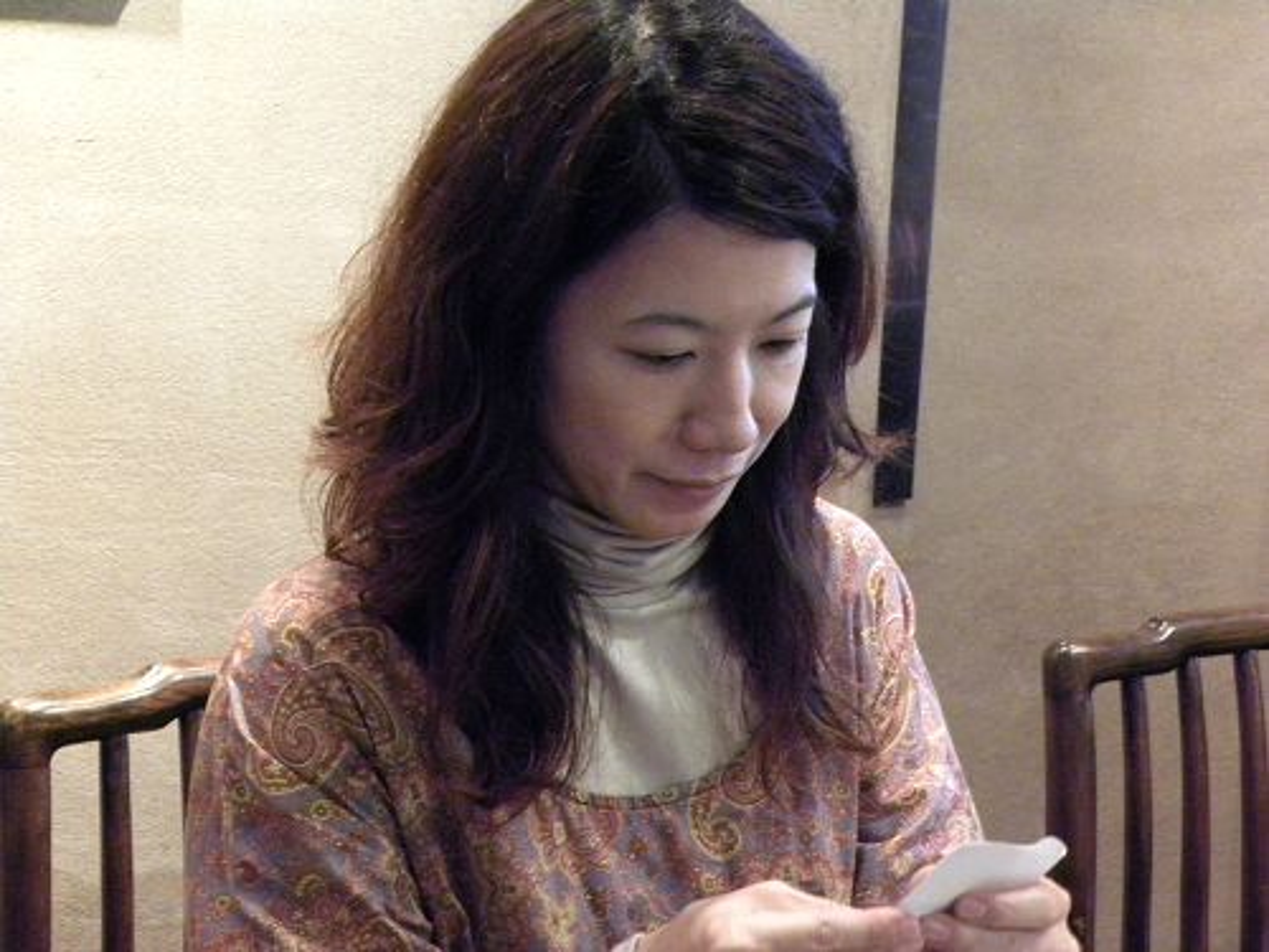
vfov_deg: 17.4
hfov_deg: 23.0
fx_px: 3116
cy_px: 476
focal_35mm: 85
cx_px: 634
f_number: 4
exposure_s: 1/9.5
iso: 800
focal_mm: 15.1
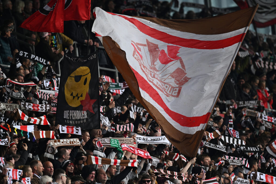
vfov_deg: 2.3
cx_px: 138
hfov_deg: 3.4
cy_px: 92
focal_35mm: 600
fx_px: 4598
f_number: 2.8
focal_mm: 400
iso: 200
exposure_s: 1/1250
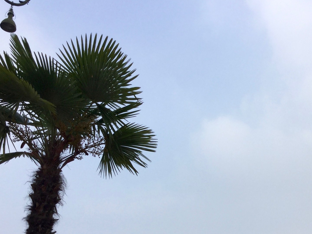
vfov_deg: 27.3
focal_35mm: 52
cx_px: 205
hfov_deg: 36.5
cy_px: 194
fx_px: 468
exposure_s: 1/1131
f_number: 2.4
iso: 25
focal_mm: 3.3
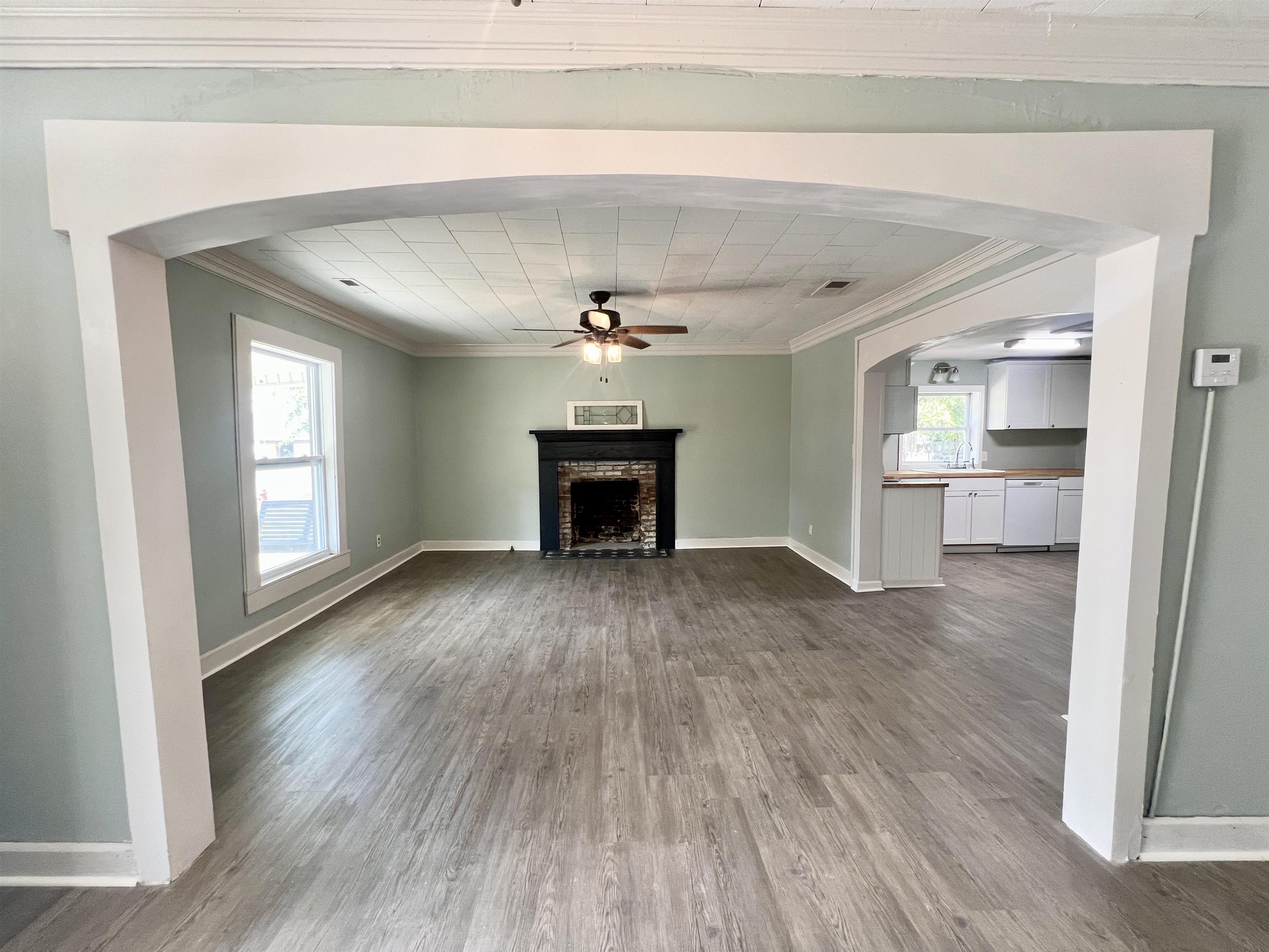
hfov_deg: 106.2
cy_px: 476
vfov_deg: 89.9
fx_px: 477
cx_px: 634
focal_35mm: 13
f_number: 1.8
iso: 200
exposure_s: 1/60
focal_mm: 1.57
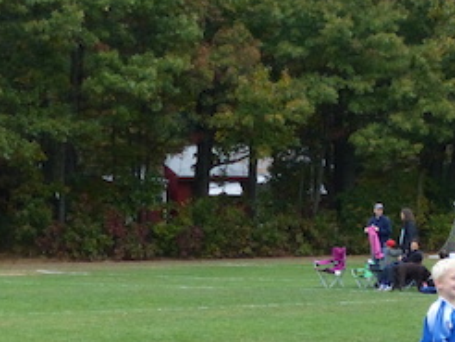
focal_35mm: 156
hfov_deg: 12.6
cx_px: 314
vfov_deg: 9.5
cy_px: 344
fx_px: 2052
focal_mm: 13
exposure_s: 1/500
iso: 500
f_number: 2.8
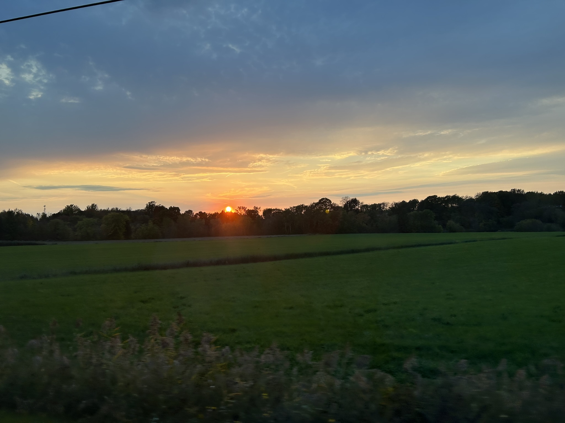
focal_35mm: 26
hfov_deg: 67.3
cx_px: 282
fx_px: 424
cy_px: 212
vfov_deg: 53.1
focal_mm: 5.7
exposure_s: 1/336
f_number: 1.5
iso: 50
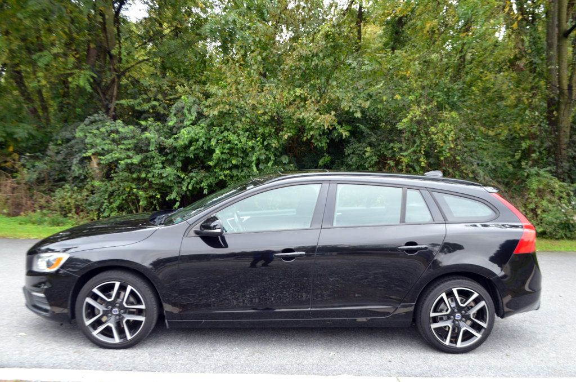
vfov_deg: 36.7
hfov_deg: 53.2
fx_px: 575
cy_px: 191
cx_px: 288
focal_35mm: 36
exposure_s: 1/125
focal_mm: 24
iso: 400
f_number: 5.6
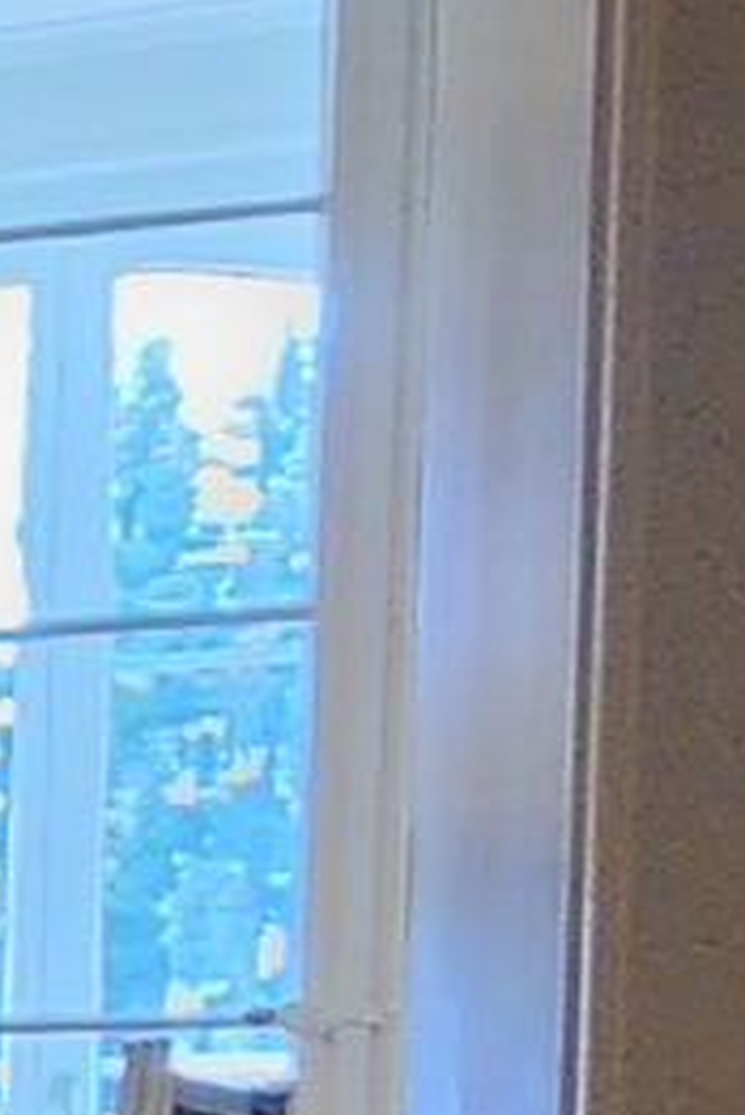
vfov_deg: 14.6
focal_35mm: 132
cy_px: 1587
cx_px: -4415
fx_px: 4092
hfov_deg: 4.4
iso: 160
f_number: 2.2
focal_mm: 2.2
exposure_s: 1/50
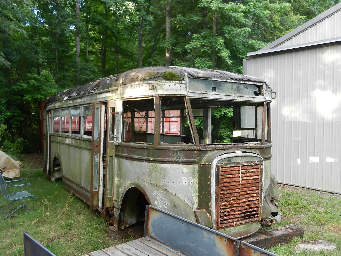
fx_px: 325
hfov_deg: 55.4
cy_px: 128
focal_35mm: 33
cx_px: 170
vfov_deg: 42.9
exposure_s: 1/40
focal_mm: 5.9
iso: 160
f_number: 3.8
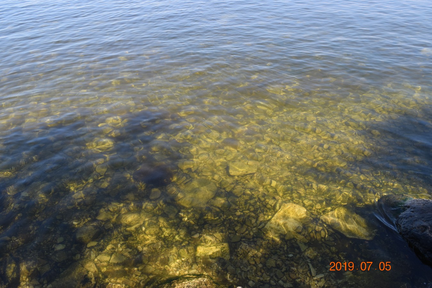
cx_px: 216
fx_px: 324
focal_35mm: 27
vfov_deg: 47.9
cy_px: 144
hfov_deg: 67.4
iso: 280
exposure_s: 1/250
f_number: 8
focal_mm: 18
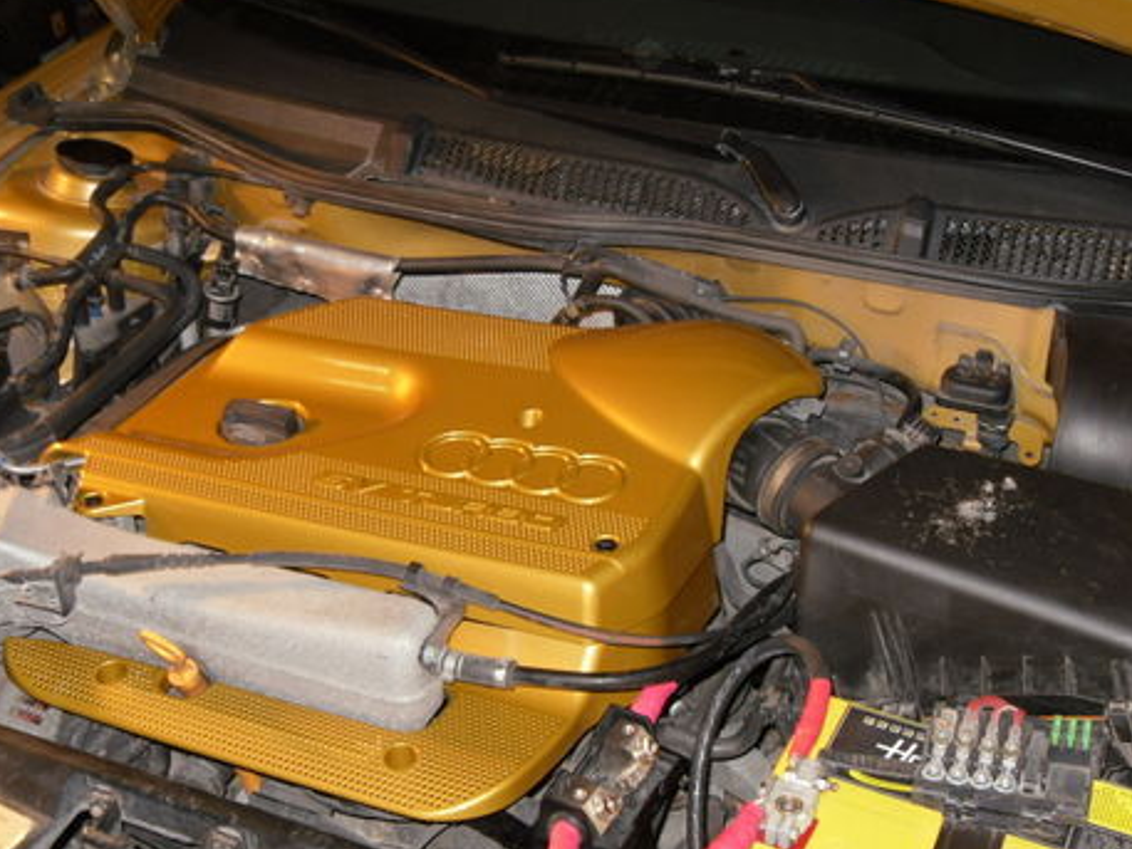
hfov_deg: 38.9
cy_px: 557
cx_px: 622
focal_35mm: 49
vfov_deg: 29.5
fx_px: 1603
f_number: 3.5
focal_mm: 6.3
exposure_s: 1/45
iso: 100
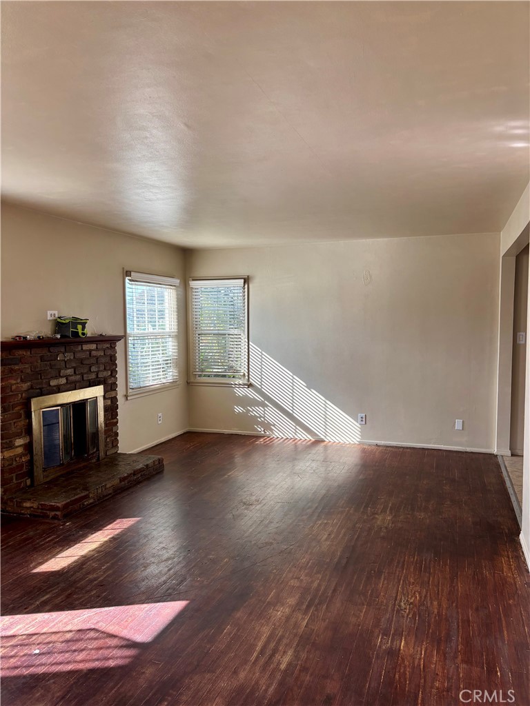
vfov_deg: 67.3
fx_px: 531
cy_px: 353
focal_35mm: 26
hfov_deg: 53.1
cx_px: 265
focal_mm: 5.96
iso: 40
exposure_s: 1/121
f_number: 1.6
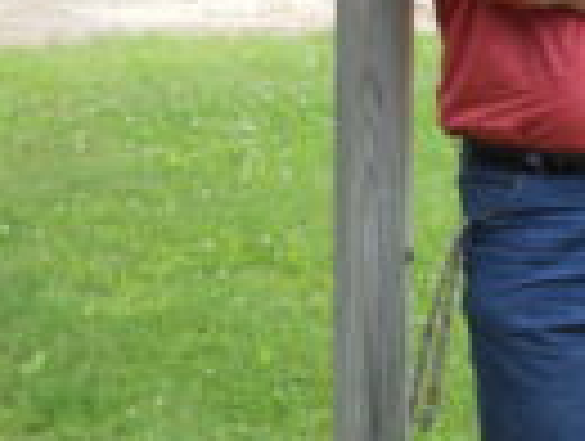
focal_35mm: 200
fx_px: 3386
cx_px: 234
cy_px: 72
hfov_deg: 9.9
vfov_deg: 7.4
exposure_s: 1/100
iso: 80
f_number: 5.3
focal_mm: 11.7
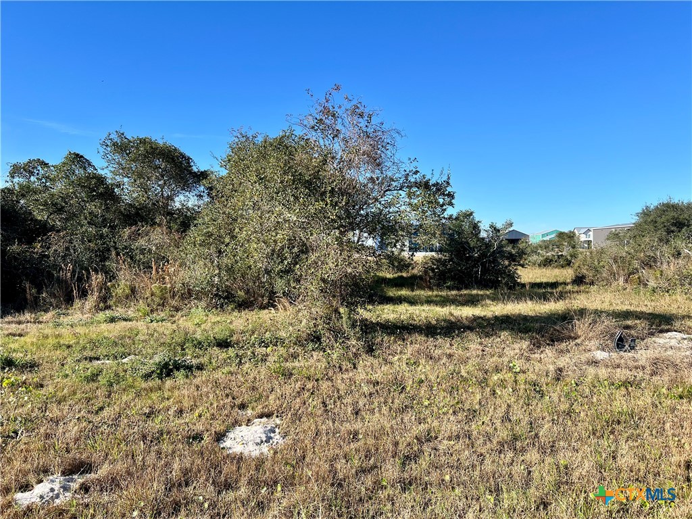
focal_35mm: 26
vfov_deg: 53.1
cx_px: 346
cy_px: 260
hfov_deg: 67.3
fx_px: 520
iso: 50
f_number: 1.5
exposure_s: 1/3077
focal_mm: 5.7
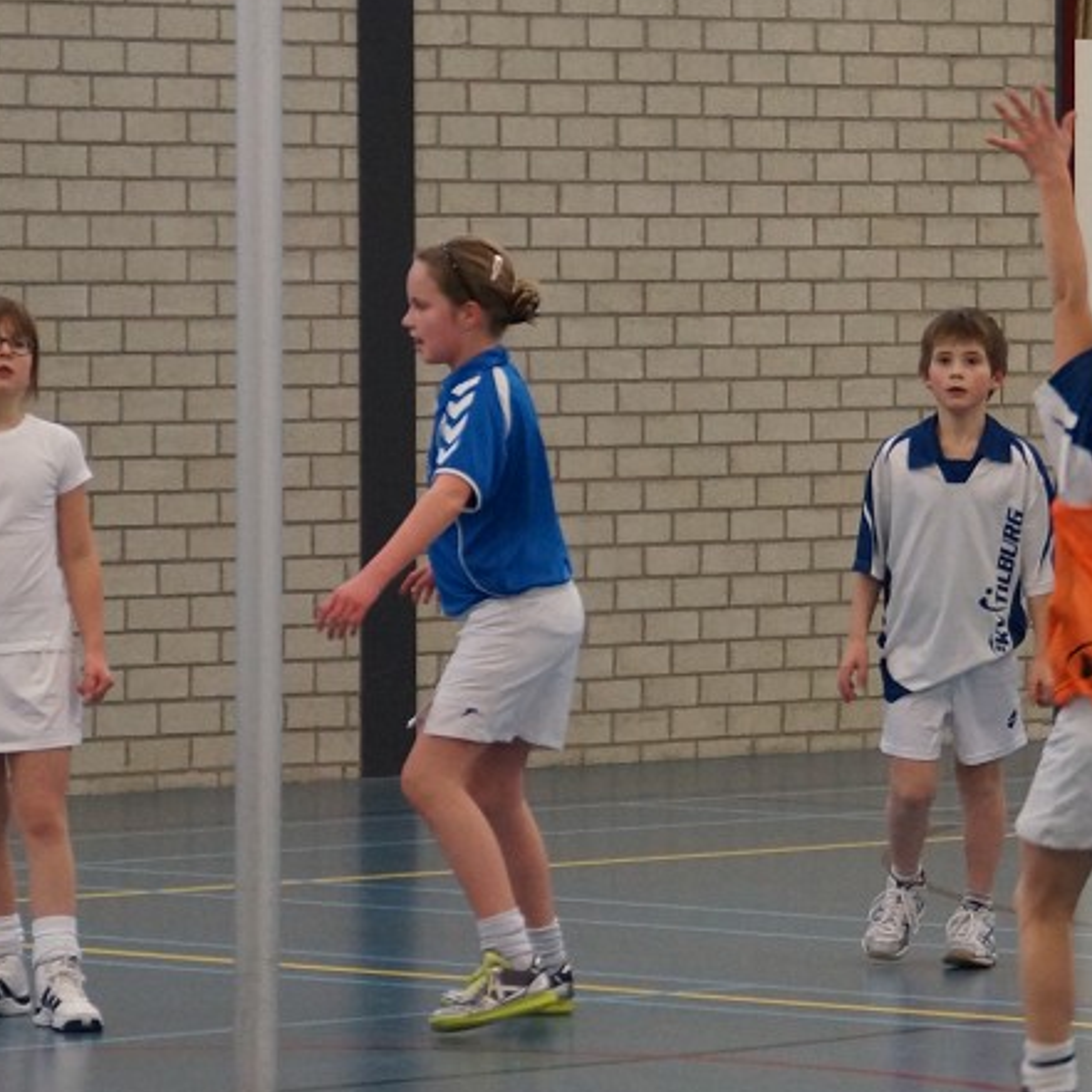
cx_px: 952
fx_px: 11135
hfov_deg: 5.6
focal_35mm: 312
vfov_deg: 5.6
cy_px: 337
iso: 1250
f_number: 5.6
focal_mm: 90
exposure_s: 1/160
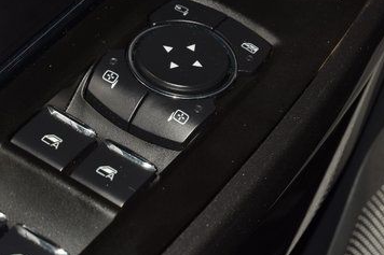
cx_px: 120
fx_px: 2015
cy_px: 112
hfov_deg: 10.9
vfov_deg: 7.3
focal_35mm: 189
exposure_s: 1/125
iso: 100
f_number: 8
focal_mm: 70
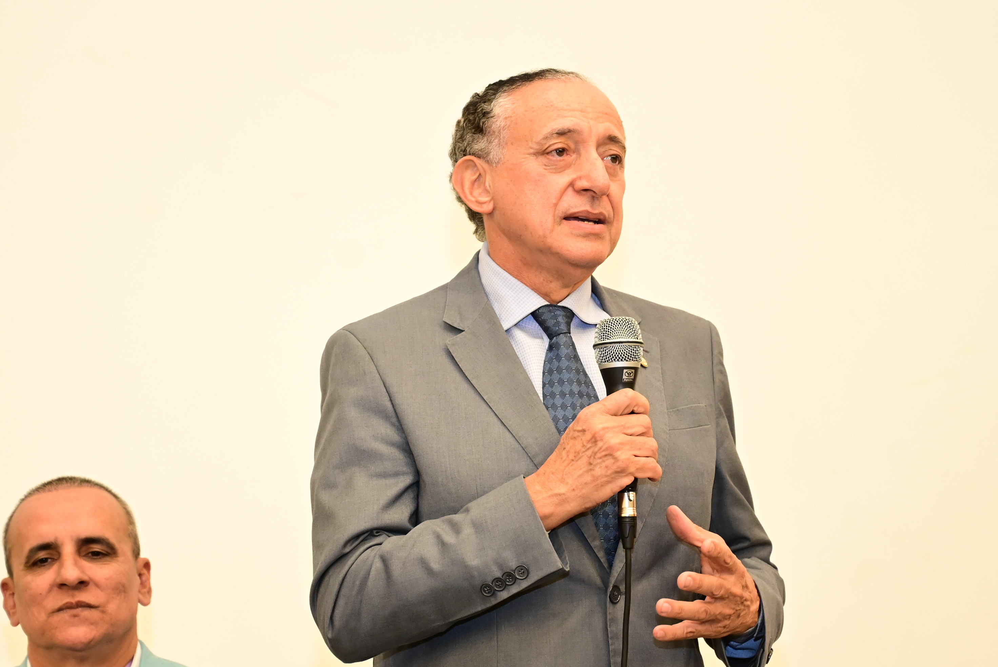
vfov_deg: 13.1
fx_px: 2913
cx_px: 499
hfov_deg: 19.4
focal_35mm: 105
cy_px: 334
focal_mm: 70
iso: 3200
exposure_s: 1/125
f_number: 4
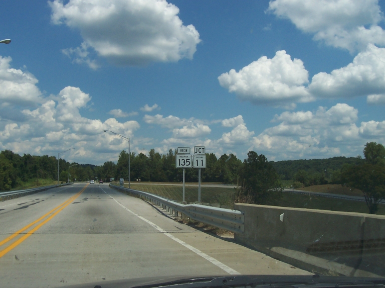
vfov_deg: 38.7
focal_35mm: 37
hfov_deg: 50.1
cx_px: 192
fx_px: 412
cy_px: 144
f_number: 5.6
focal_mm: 5.6
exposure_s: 1/1000
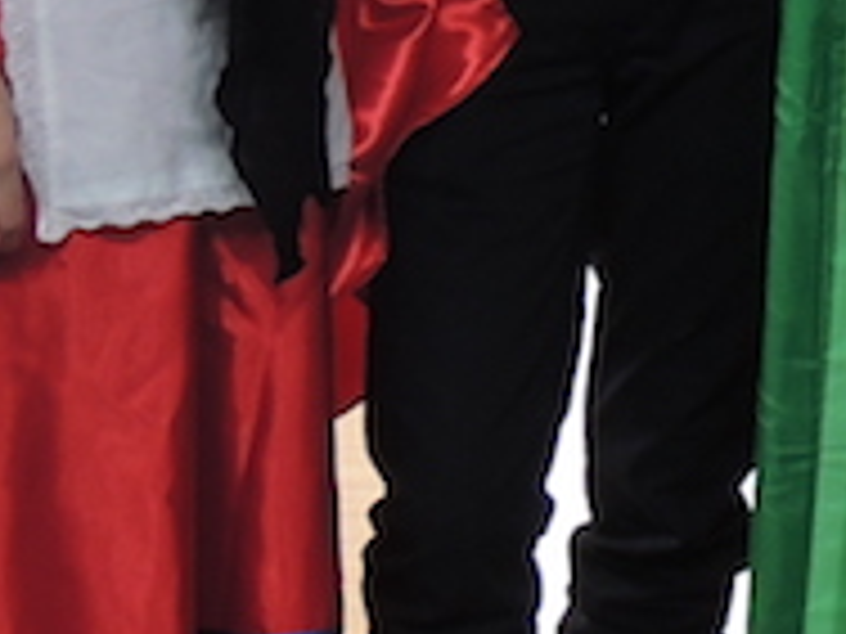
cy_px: -117
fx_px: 3984
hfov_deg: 11.5
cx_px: 1318
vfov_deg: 9.0
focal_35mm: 163
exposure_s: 1/30
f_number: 3.1
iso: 180
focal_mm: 5.3
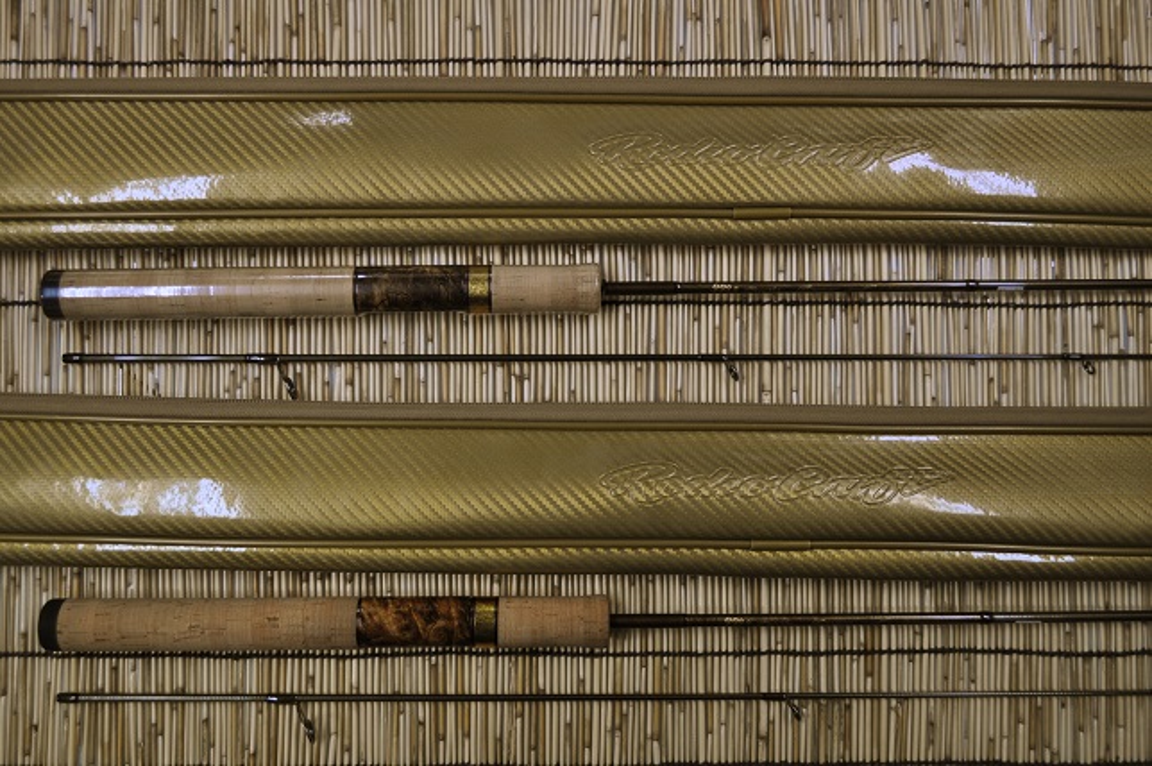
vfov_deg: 36.8
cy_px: 383
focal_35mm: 36
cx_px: 576
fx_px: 1151
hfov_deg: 53.2
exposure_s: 1/80
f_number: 4.5
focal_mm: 24
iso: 400
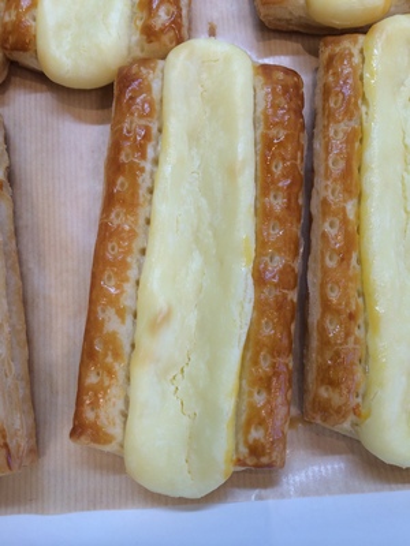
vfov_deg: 60.0
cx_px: 205
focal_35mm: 30
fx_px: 474
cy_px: 273
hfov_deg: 46.8
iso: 40
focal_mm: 4.12
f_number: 2.2
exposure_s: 1/50
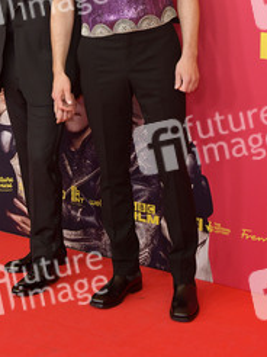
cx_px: 75
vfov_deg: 25.5
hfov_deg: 19.5
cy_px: 68
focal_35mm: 75
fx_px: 773
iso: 1000
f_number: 8
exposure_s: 1/250
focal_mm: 48
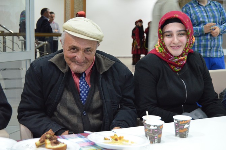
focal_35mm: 60
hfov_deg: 33.5
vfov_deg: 22.5
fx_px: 376
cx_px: 113
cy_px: 75
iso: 3200
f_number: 5
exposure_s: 1/25
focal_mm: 40
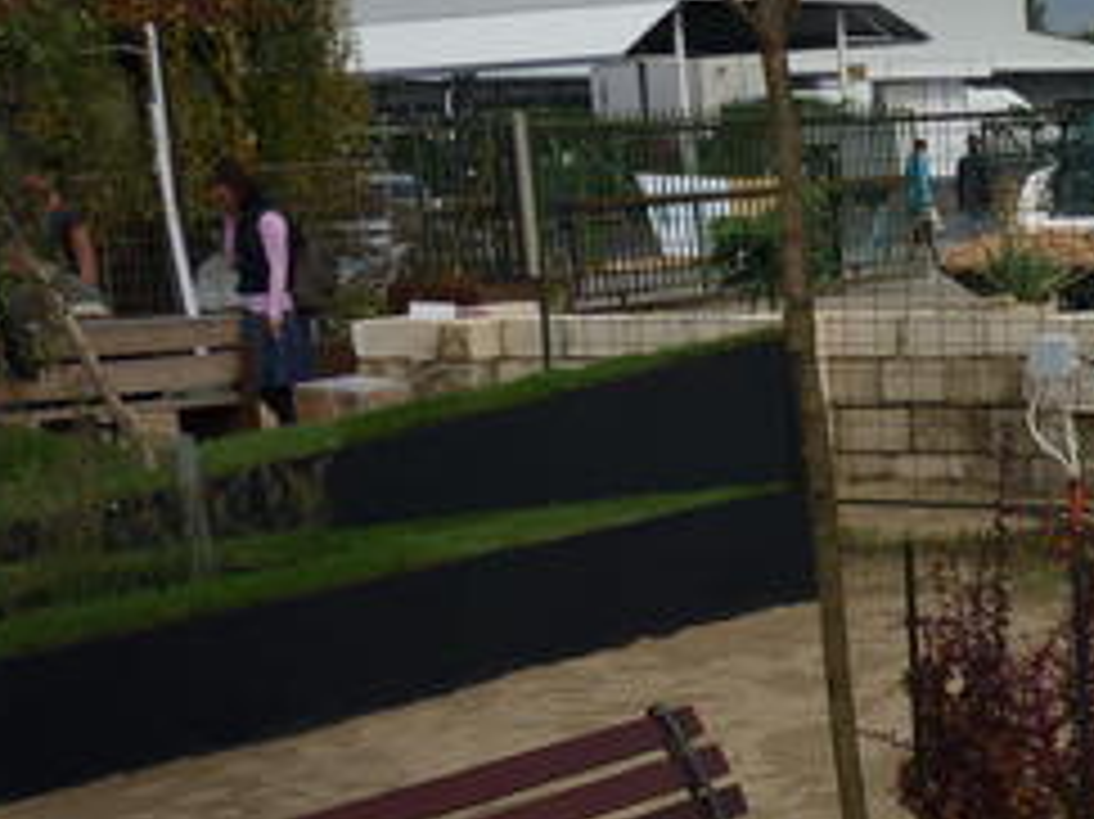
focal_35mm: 87
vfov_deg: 16.8
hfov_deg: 21.0
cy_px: 680
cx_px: 1306
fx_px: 2748
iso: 80
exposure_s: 1/320
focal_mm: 5.5
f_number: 8
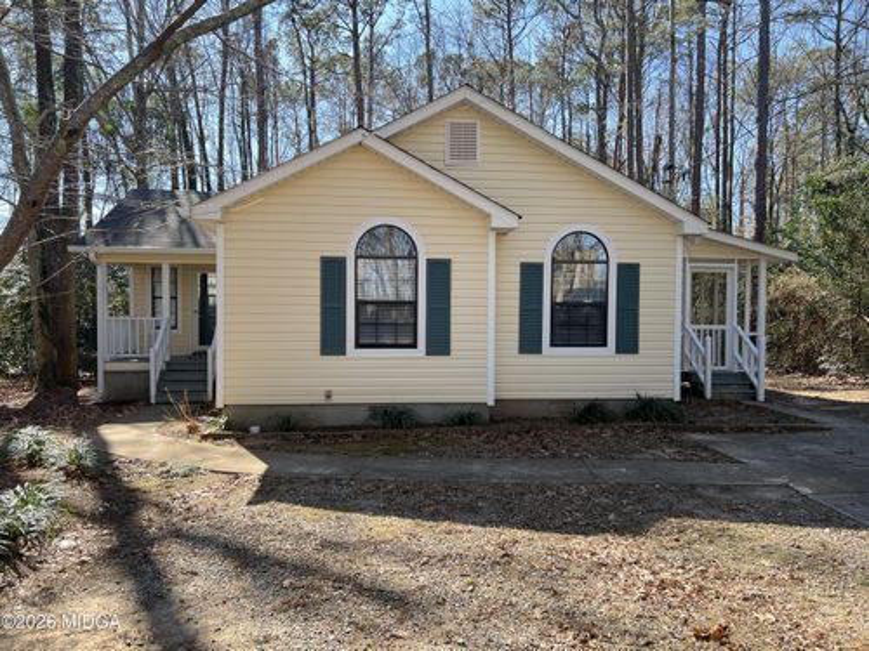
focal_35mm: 26
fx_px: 653
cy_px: 326
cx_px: 434
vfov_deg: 53.1
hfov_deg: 67.3
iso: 50
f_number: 1.5
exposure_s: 1/588
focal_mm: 5.7
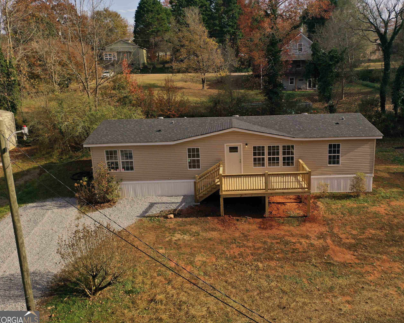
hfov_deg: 55.4
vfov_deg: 45.8
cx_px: 236
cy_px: 163
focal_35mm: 32
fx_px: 383
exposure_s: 1/2000
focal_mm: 10.26
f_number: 2.8
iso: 100
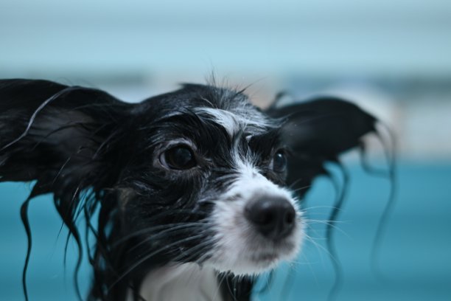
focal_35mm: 60
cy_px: 150
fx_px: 752
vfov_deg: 22.6
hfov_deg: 33.4
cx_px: 226
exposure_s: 1/60
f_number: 2
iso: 250
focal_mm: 40
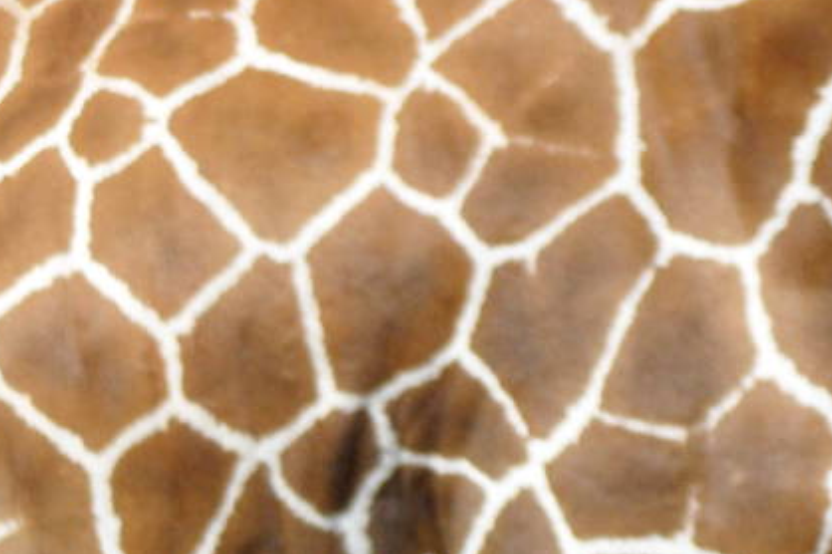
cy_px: -263
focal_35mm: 271
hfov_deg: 7.4
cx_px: -537
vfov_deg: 5.0
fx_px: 6258
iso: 80
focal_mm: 10.6
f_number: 4.7
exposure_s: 1/750
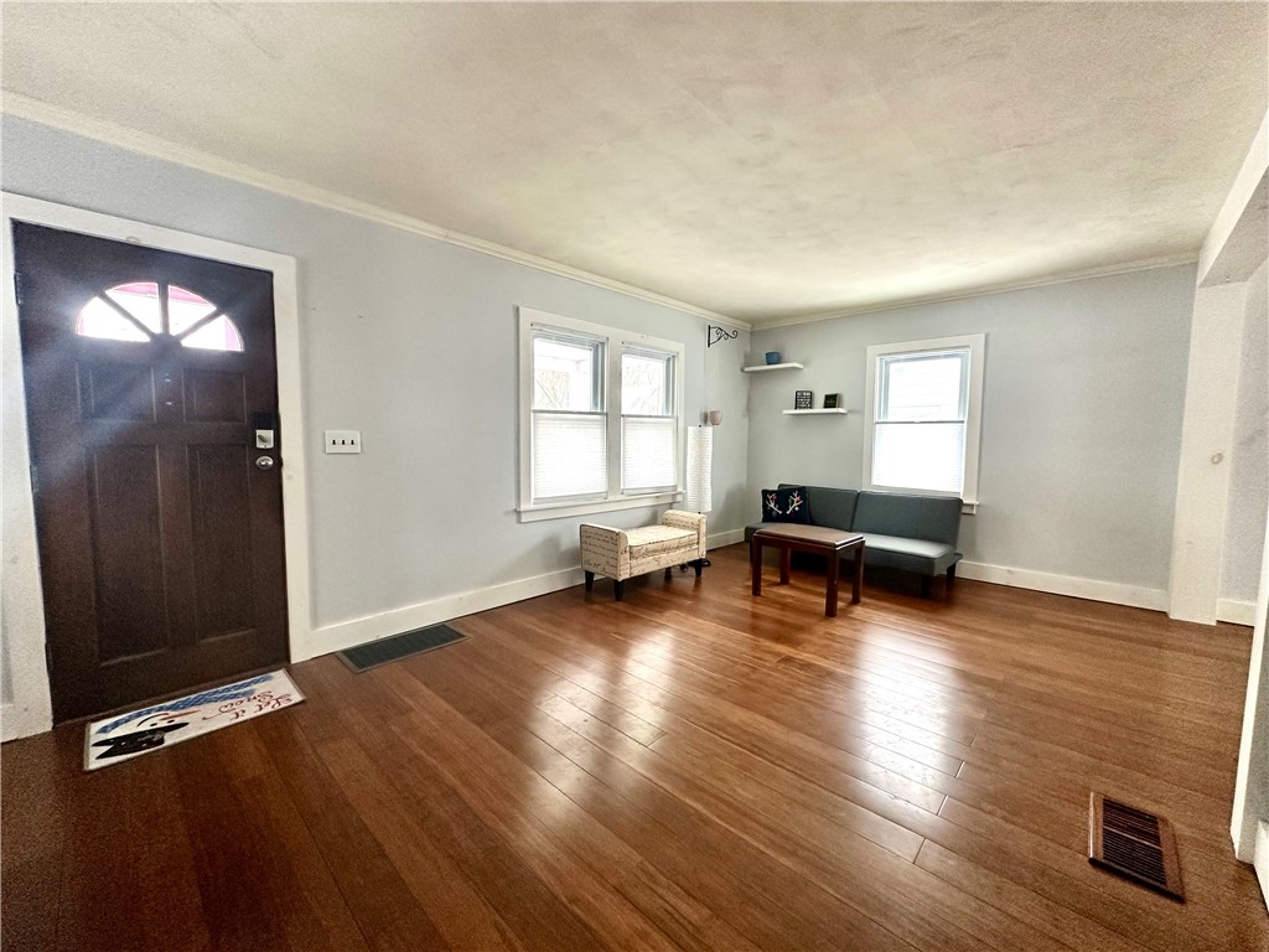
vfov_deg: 85.7
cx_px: 634
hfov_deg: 102.1
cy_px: 476
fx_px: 513
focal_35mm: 14
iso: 250
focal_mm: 2.22
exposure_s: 1/99
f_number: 2.2
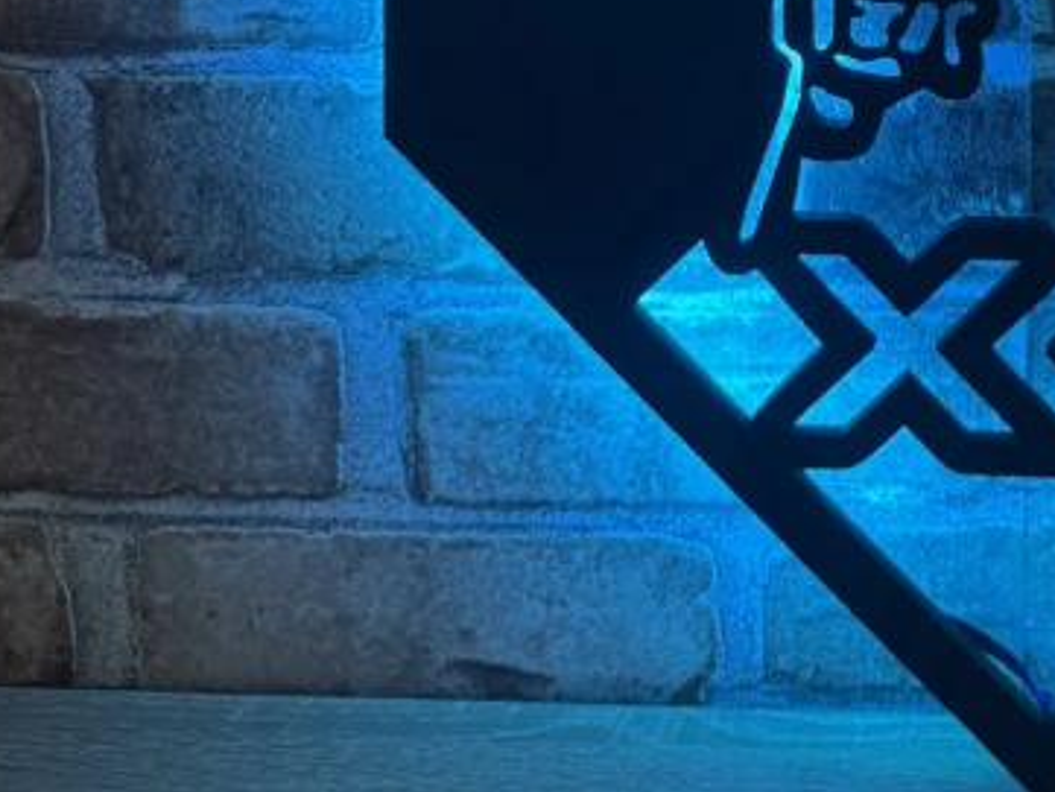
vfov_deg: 19.1
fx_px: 2073
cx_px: 1084
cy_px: -374
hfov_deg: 26.8
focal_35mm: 68
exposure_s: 1/70
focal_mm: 6.8
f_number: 1.8
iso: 200
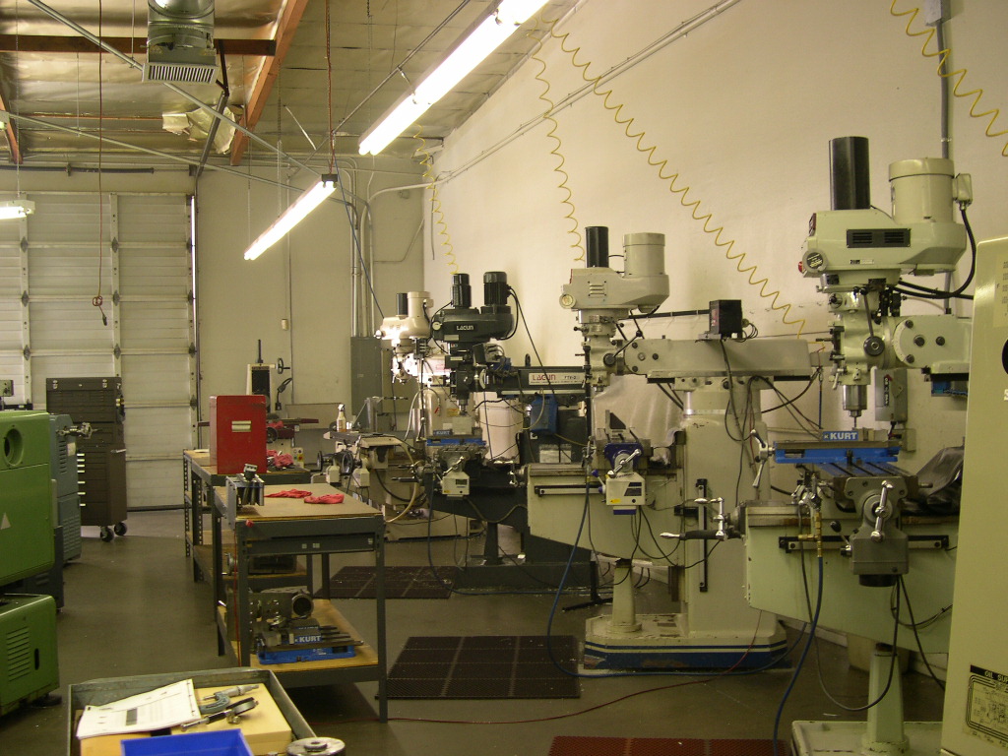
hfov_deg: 49.0
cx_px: 504
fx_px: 1107
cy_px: 378
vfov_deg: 37.7
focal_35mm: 38
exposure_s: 1/18.3
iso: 100
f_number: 2.8
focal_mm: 8
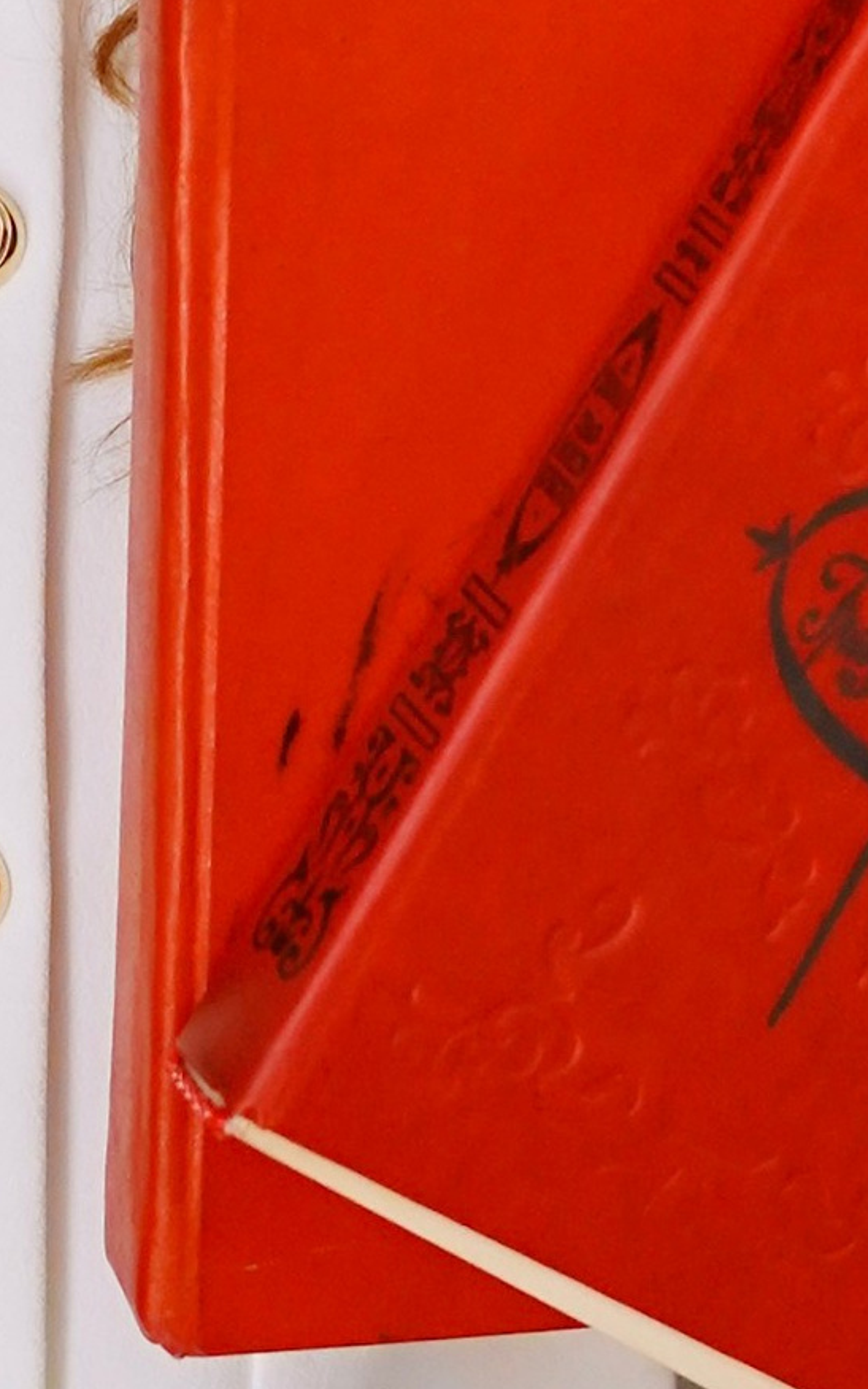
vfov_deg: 13.4
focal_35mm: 156
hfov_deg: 8.3
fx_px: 5887
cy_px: 416
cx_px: -233
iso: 2000
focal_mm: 34.8
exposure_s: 1/1250
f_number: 2.8
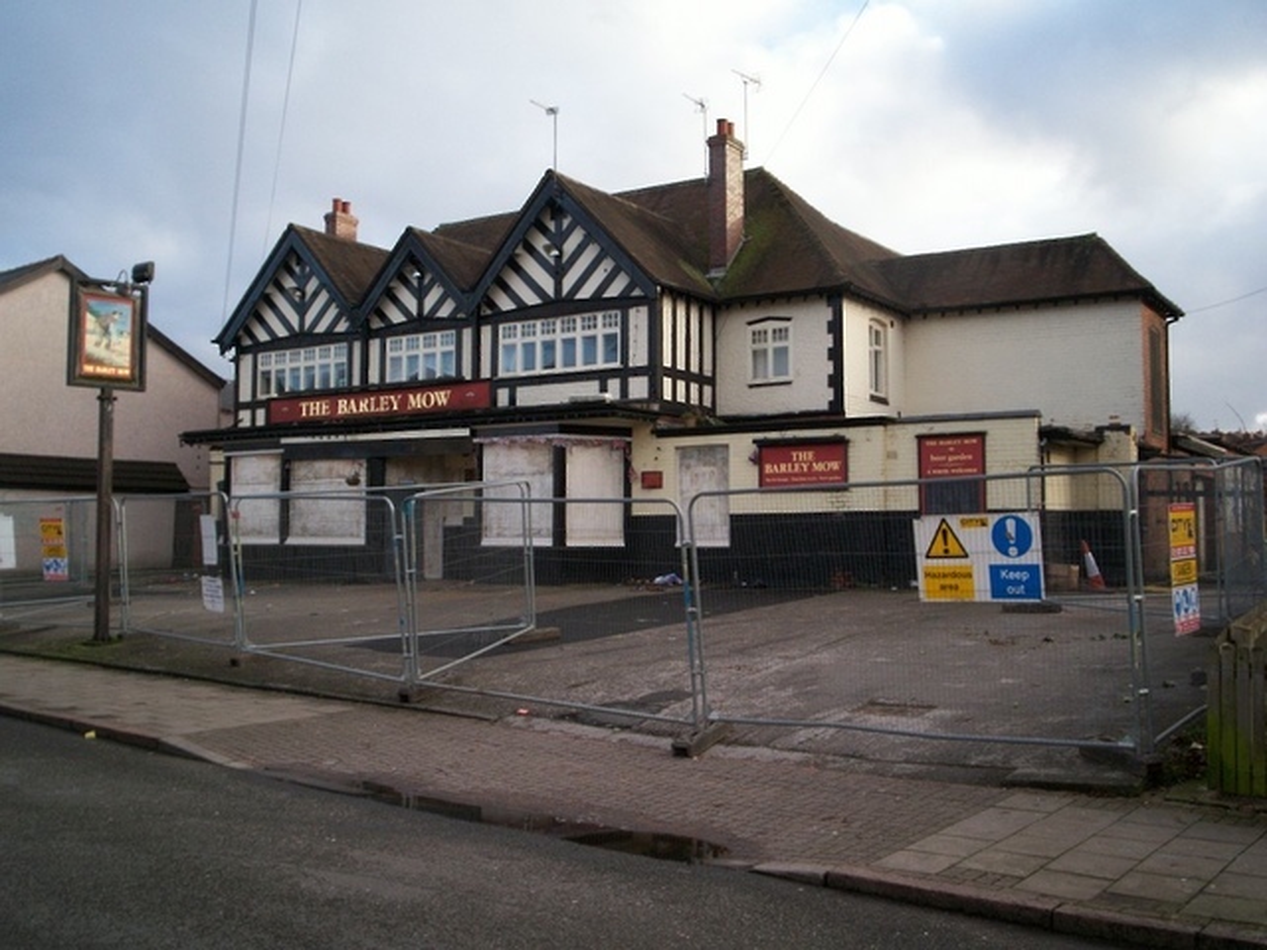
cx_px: 634
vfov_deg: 39.7
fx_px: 1318
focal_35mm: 36
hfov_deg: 51.4
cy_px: 475
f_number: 4.5
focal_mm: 5.9
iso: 100
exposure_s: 1/104
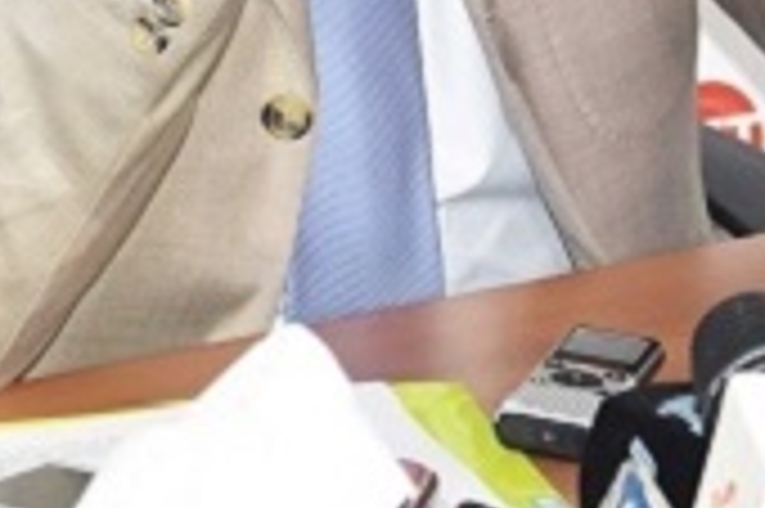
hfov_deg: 6.4
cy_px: -384
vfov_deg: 4.2
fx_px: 6815
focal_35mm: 321
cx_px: 252
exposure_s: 1/60
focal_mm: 52
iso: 800
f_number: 5
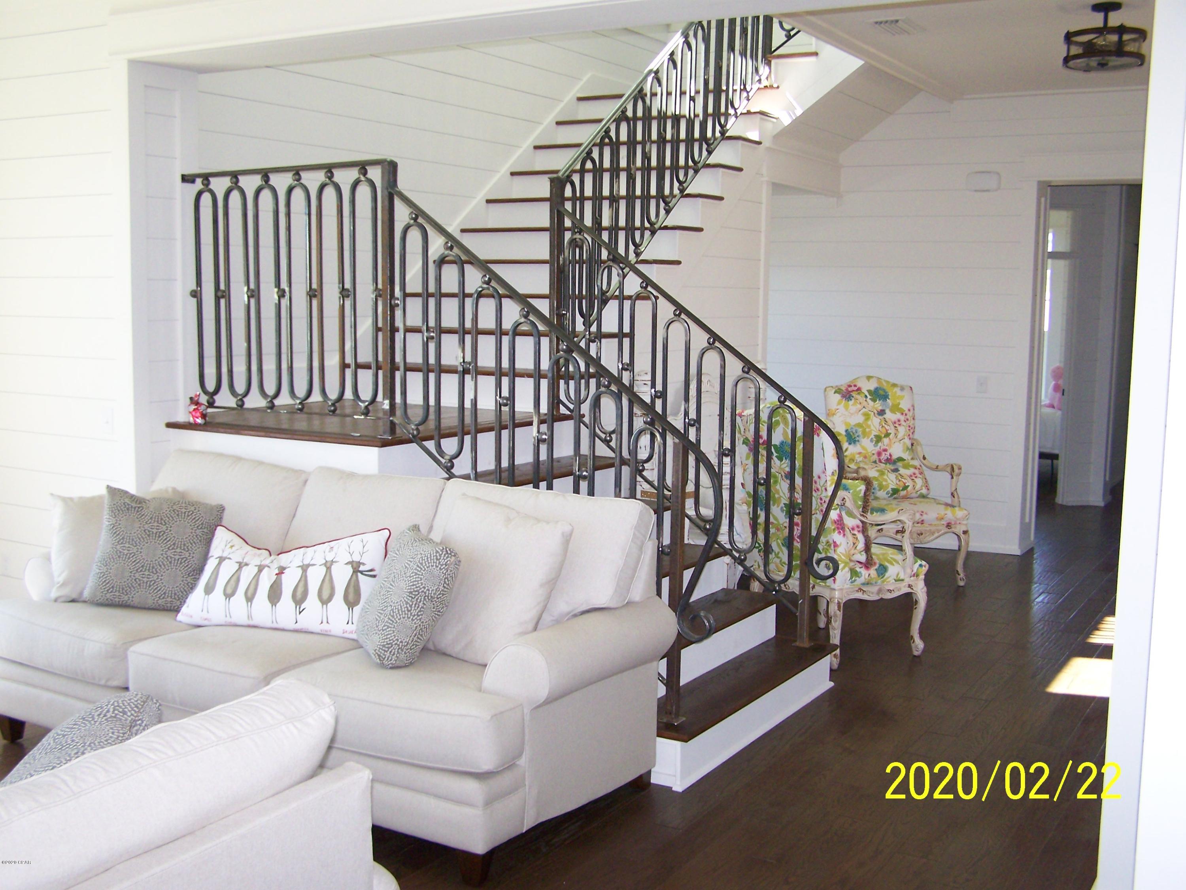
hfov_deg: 49.0
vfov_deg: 37.7
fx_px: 1302
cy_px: 445
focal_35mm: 38
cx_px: 593
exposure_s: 1/60
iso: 160
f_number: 2.8
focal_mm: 6.3
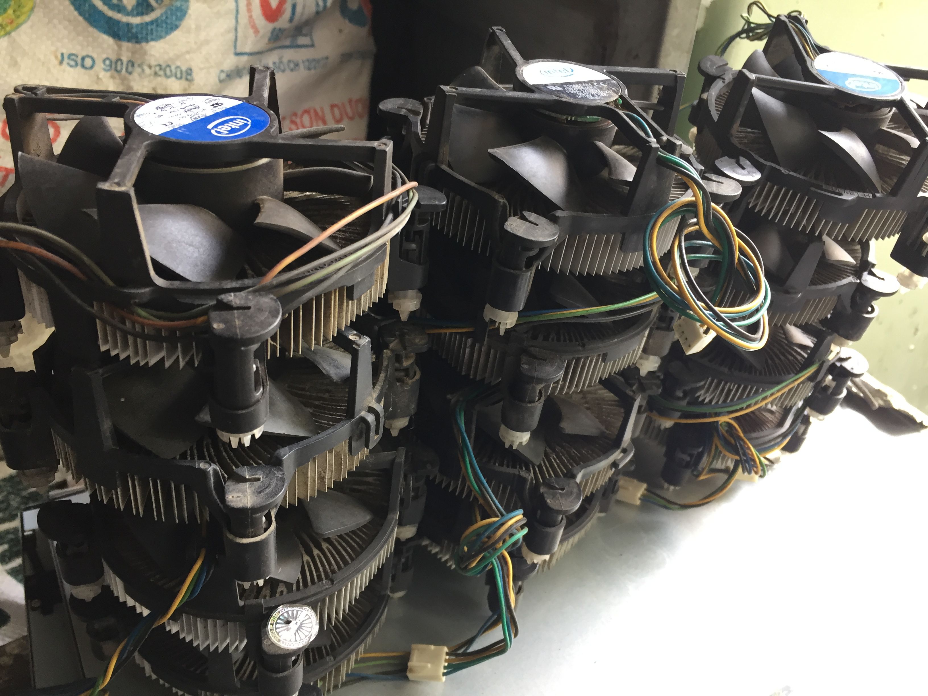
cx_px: 464
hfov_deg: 61.7
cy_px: 348
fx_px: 777
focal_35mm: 29
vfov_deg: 48.2
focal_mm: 4.15
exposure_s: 1/33
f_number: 2.2
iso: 80
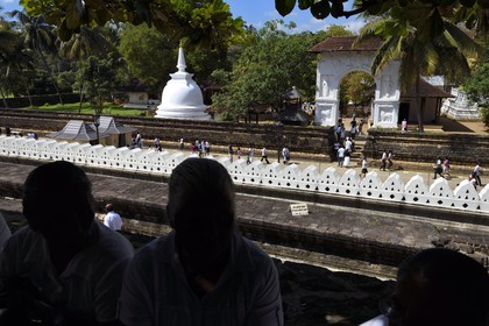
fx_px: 394
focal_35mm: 29
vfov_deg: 45.0
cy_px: 163
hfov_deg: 63.7
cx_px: 244
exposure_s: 1/160
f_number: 13
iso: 200
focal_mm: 29
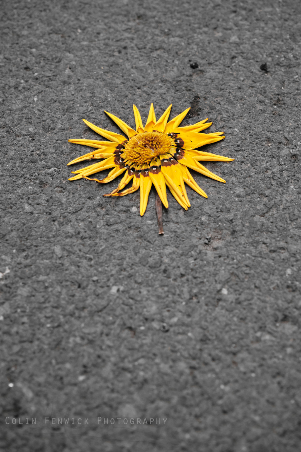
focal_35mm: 70
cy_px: 226
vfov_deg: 28.8
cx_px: 150
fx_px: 878
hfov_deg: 19.5
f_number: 5.6
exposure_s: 1/38
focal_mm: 46.6
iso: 1600
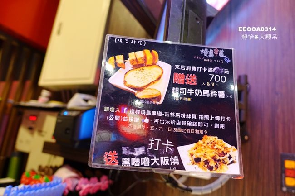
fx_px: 197
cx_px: 148
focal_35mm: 24
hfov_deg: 73.8
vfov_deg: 53.1
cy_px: 98
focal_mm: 8.8
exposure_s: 1/30
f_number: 1.8
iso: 500
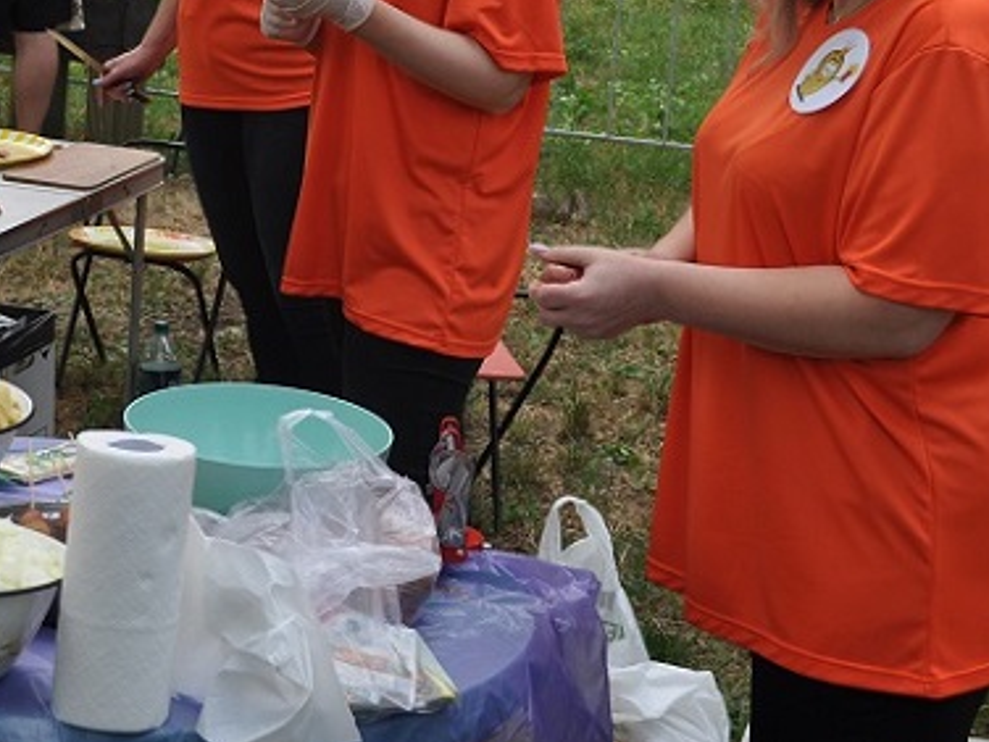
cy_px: 93
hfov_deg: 23.9
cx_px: 285
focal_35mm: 81
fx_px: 2314
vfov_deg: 18.0
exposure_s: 1/160
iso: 200
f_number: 5.6
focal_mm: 28
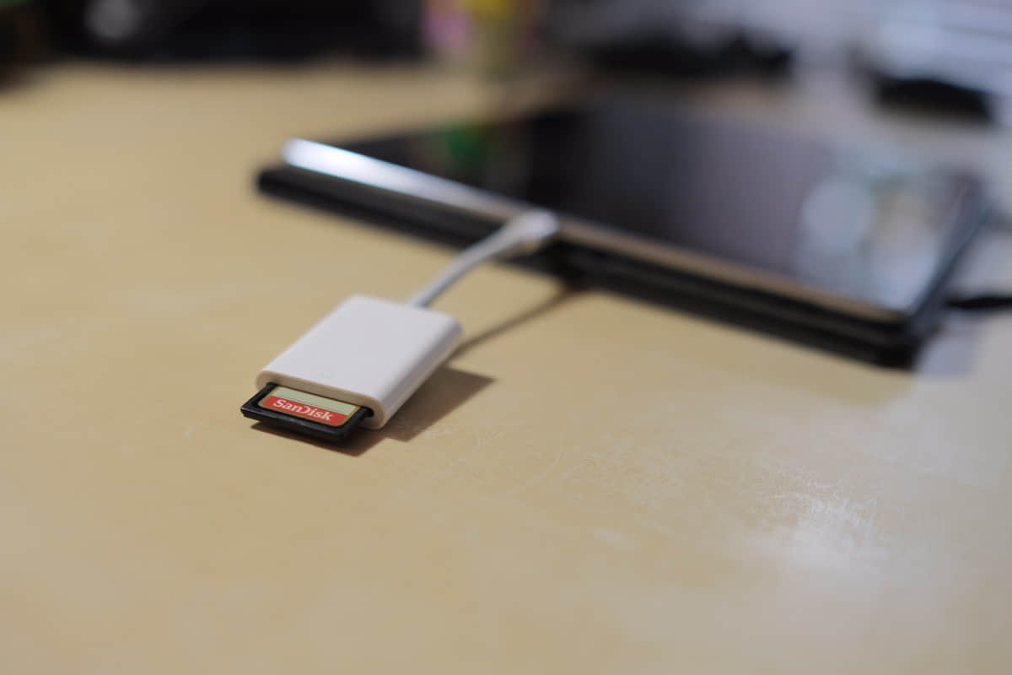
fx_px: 984
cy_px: 338
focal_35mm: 35
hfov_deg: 54.4
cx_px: 506
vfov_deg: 37.9
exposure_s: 1/170
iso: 400
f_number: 1.8
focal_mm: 23
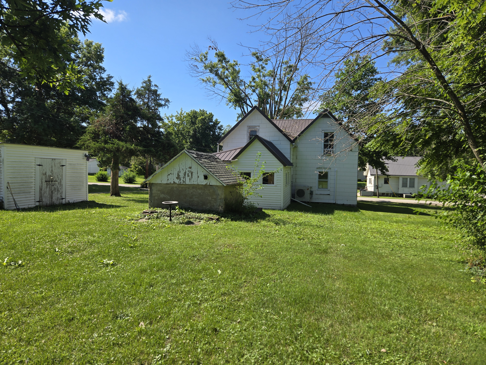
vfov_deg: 58.9
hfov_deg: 73.9
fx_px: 323
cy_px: 182
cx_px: 243
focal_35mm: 23
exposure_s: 1/1418
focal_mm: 5.4
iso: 25
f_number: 1.8
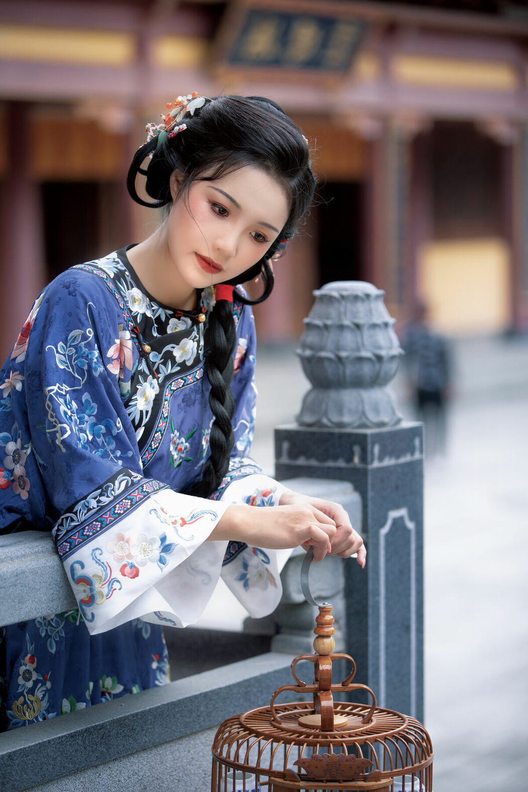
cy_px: 396
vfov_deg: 19.6
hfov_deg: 13.2
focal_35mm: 104
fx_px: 2288
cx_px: 264
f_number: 2.8
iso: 160
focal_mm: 105
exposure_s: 1/400
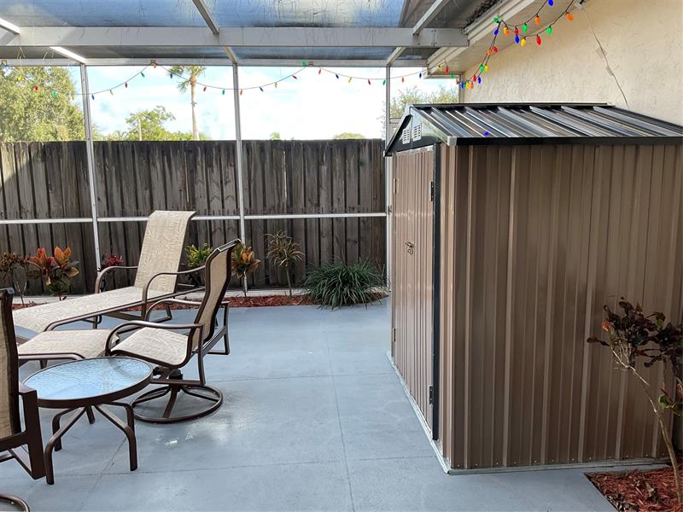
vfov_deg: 48.2
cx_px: 342
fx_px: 572
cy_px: 256
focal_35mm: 29
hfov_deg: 61.7
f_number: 1.8
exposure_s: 1/120
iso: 20
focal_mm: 3
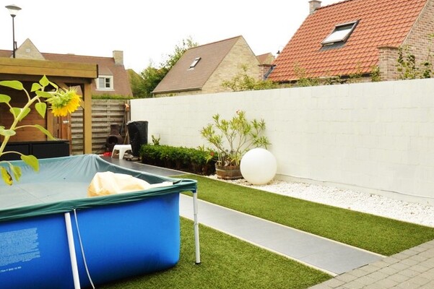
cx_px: 326
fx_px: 447
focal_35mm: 37
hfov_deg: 49.7
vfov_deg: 35.7
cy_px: 115
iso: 400
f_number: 7.1
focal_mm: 11
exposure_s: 1/200
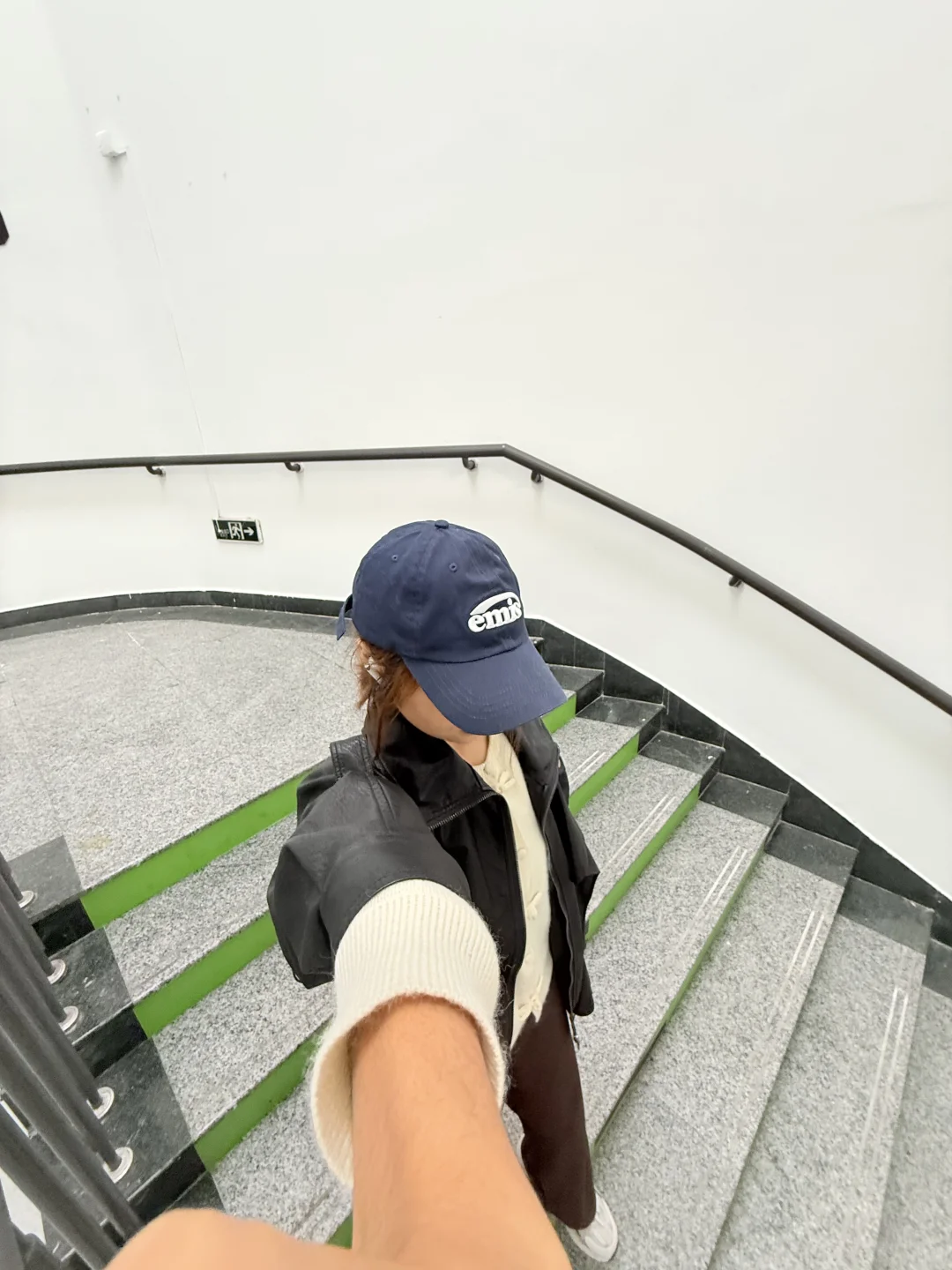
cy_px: 635
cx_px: 476
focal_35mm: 14
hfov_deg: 85.7
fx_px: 513
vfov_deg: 102.1
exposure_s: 1/99
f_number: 2.2
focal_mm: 2.22
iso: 320
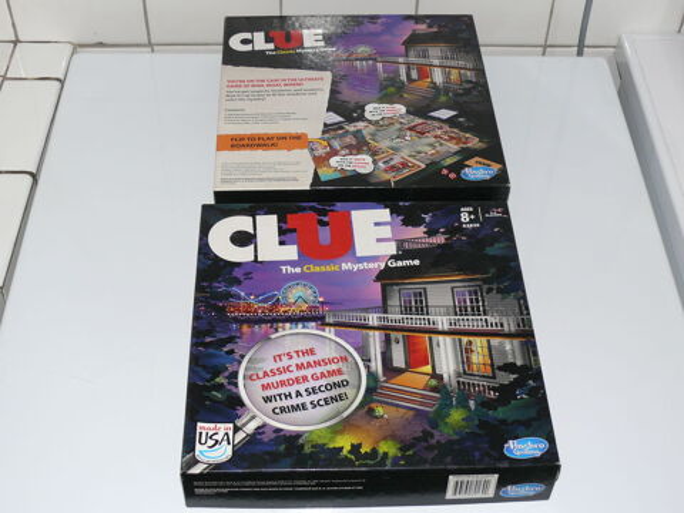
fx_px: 1047
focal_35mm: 53
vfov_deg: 27.5
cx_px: 342
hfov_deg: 36.2
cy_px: 256
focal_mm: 10
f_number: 3.2
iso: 100
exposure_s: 1/30
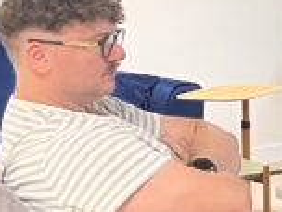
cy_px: 11
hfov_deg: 9.6
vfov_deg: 8.4
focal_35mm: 175
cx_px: 748
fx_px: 1426
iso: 100
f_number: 1.6
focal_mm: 5.1
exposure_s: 1/50
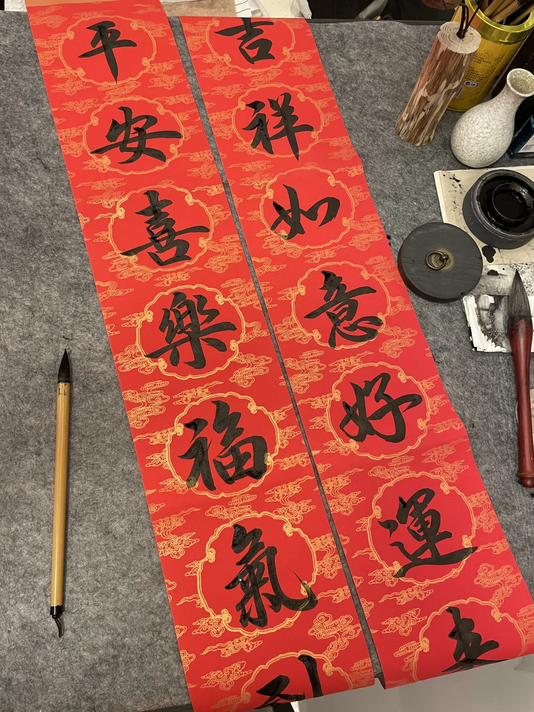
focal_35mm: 26
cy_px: 356
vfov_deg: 67.3
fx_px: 535
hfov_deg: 53.1
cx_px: 267
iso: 320
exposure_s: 1/50
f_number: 1.6
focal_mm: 4.2
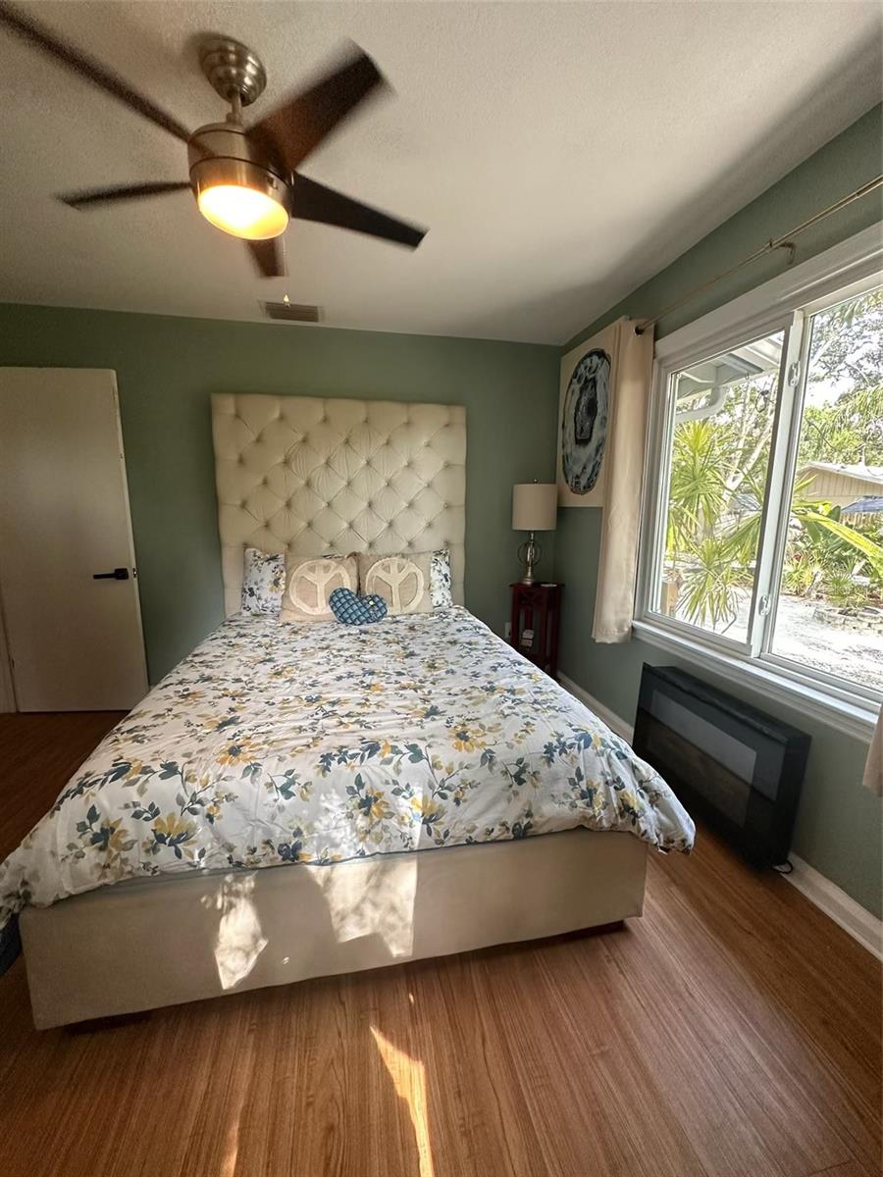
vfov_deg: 102.1
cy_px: 588
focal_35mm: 14
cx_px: 442
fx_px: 476
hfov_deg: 85.7
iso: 250
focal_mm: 2.22
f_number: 2.2
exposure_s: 1/120
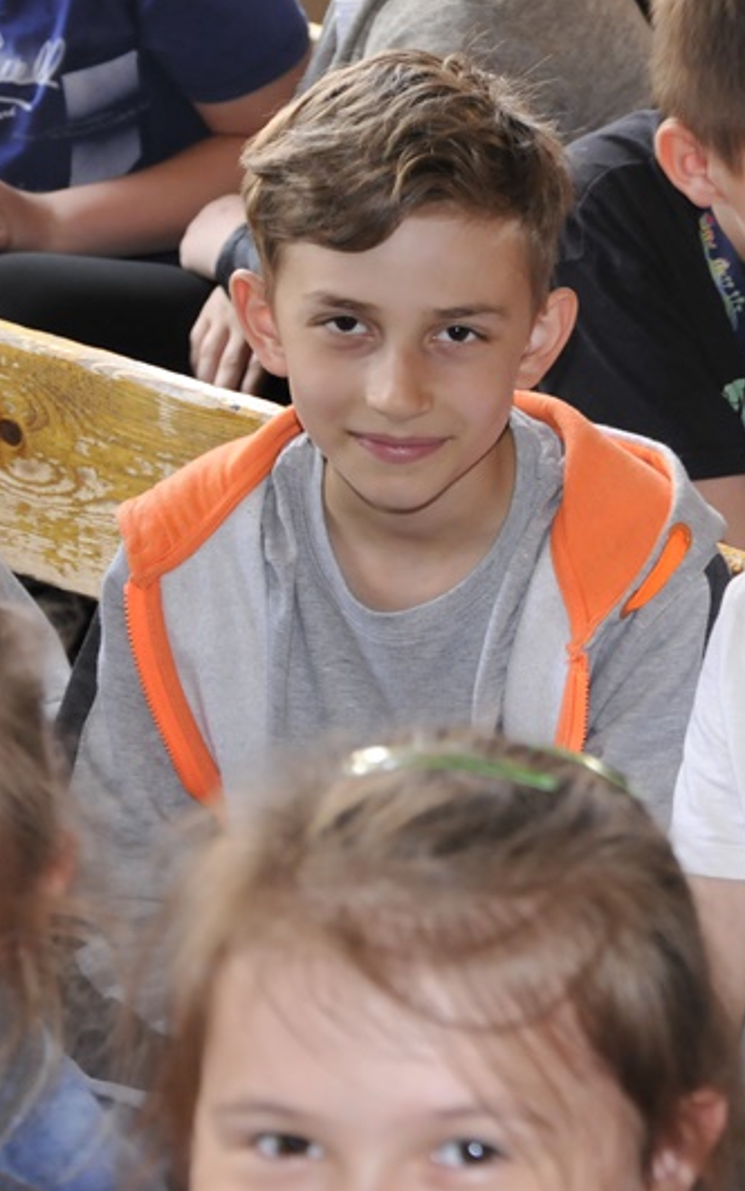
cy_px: 545
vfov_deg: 15.1
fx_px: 4482
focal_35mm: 138
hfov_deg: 9.3
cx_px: 1034
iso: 800
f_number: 4.8
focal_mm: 48
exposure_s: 1/60
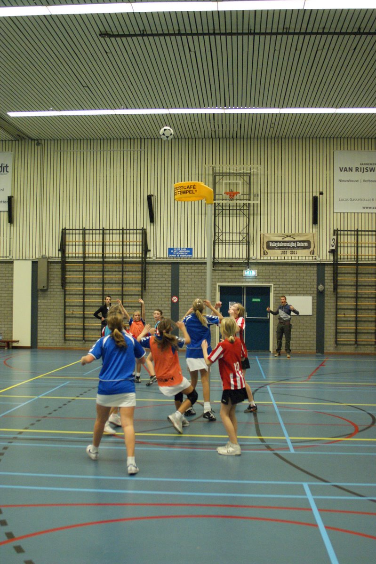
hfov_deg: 31.9
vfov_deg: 46.4
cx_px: 188
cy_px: 282
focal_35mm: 42
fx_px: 659
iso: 1600
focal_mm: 28
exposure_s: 1/125
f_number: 2.8
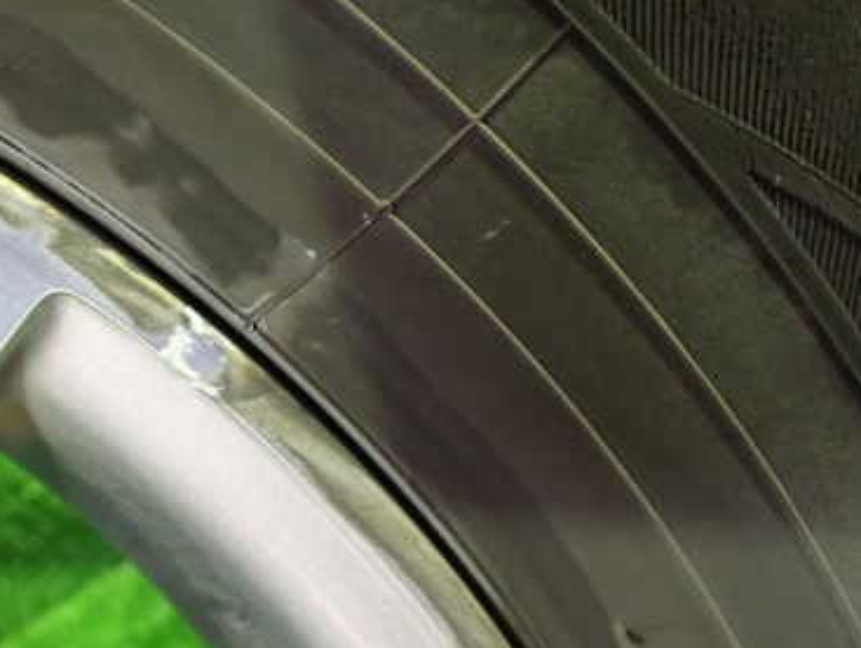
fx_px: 1220
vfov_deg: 29.6
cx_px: 204
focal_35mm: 49
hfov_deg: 37.8
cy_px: 411
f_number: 2.3
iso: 1250
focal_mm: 5.4
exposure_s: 1/30
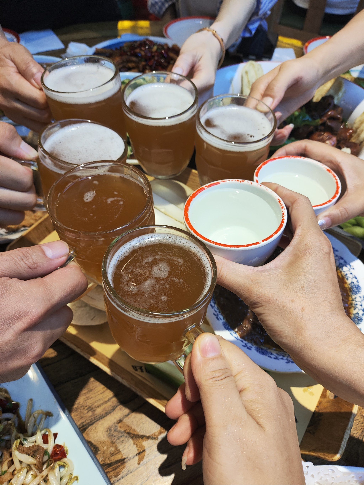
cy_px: 242
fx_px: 336
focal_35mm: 24
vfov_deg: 71.6
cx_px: 182
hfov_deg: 56.8
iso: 86
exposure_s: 1/50
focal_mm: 4.68
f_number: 1.8
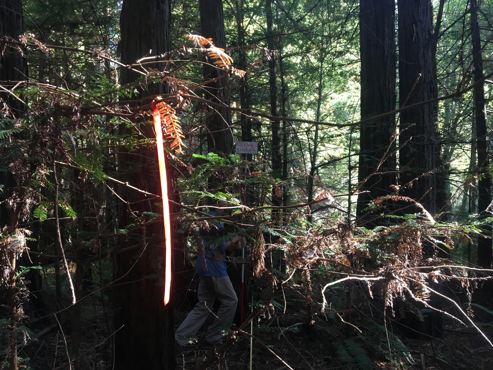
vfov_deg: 48.2
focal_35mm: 29
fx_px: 413
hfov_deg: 61.7
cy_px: 185
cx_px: 246
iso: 80
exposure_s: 1/30
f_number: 2.2
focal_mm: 4.15
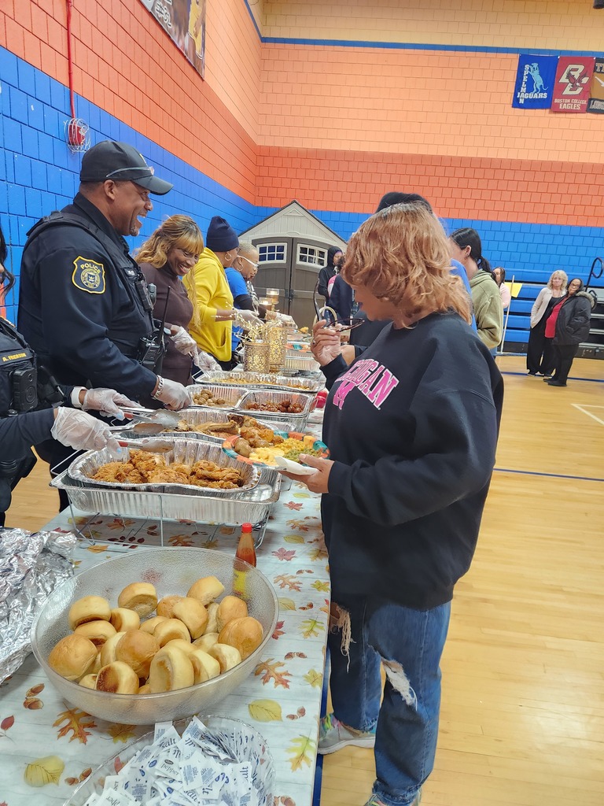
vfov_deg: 73.9
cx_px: 302
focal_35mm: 23
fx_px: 535
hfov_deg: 58.9
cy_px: 403
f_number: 1.8
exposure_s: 1/60
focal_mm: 5.4
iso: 640
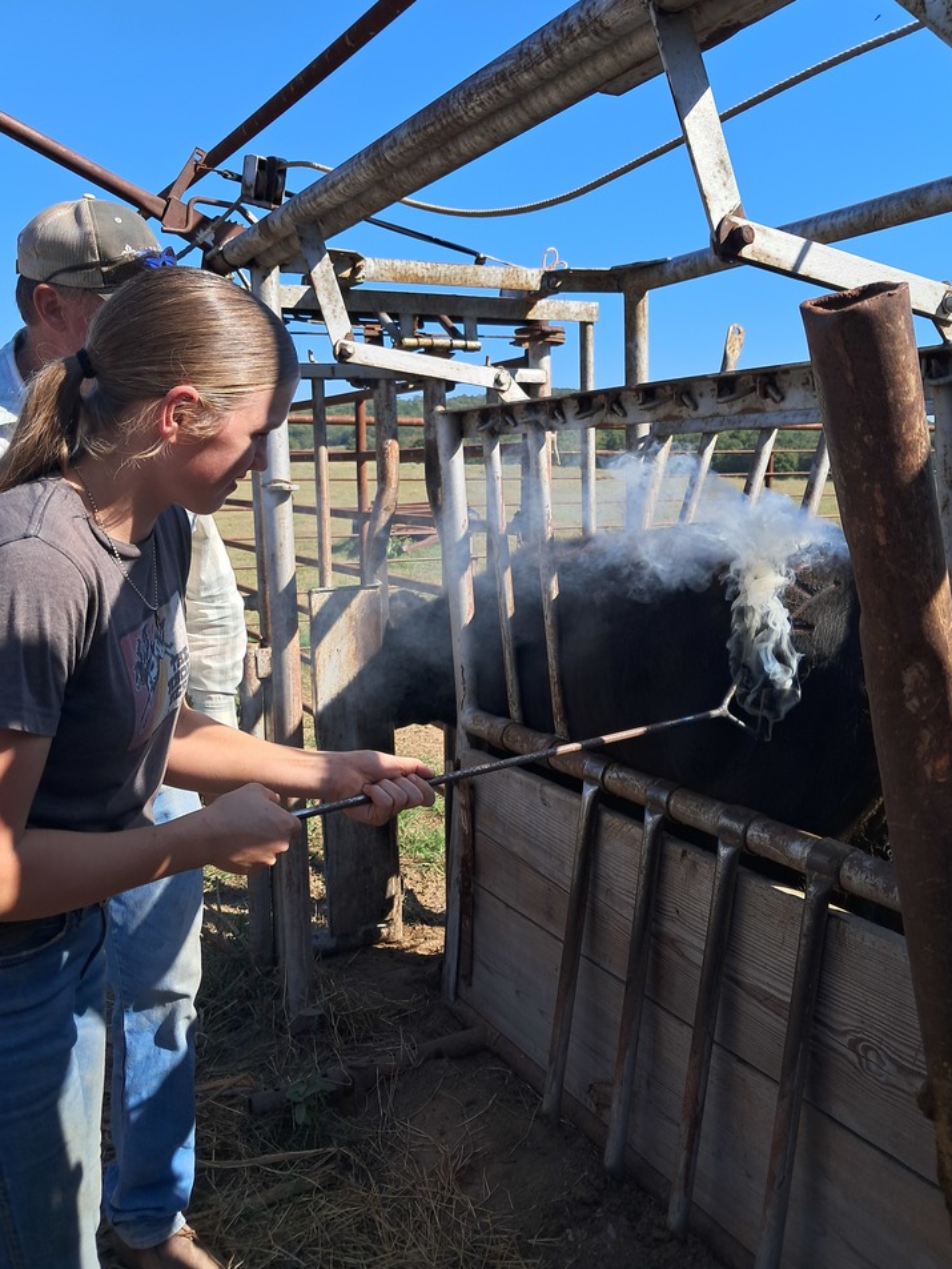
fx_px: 1063
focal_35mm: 29
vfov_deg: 61.7
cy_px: 631
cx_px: 495
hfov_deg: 48.2
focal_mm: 4
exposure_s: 1/571
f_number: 1.8
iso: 50
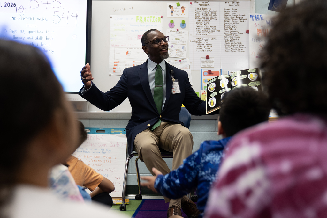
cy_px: 109
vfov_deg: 36.9
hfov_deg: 53.1
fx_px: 327
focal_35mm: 36
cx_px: 164
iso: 1600
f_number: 2.8
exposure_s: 1/200
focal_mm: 36
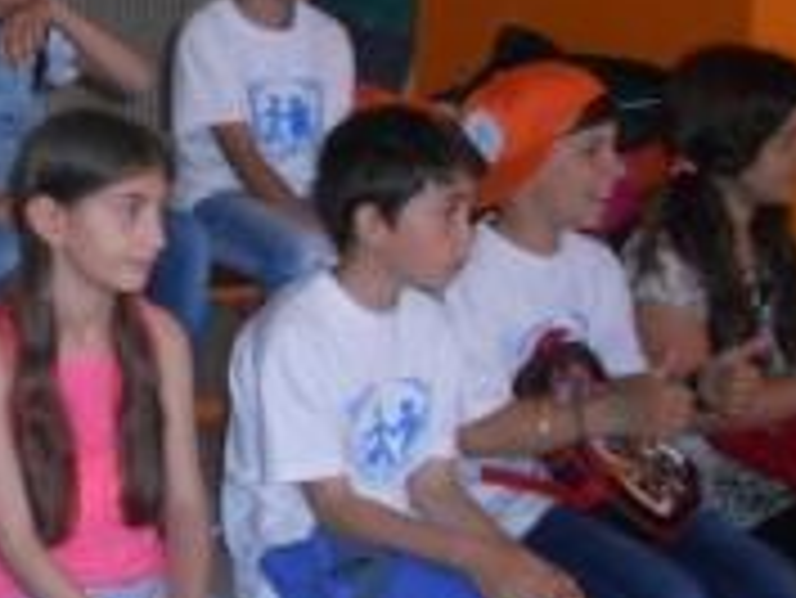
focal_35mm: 76
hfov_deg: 23.4
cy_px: 198
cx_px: -166
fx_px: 1749
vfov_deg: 19.3
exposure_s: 1/25
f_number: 3.8
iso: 320
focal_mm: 5.3
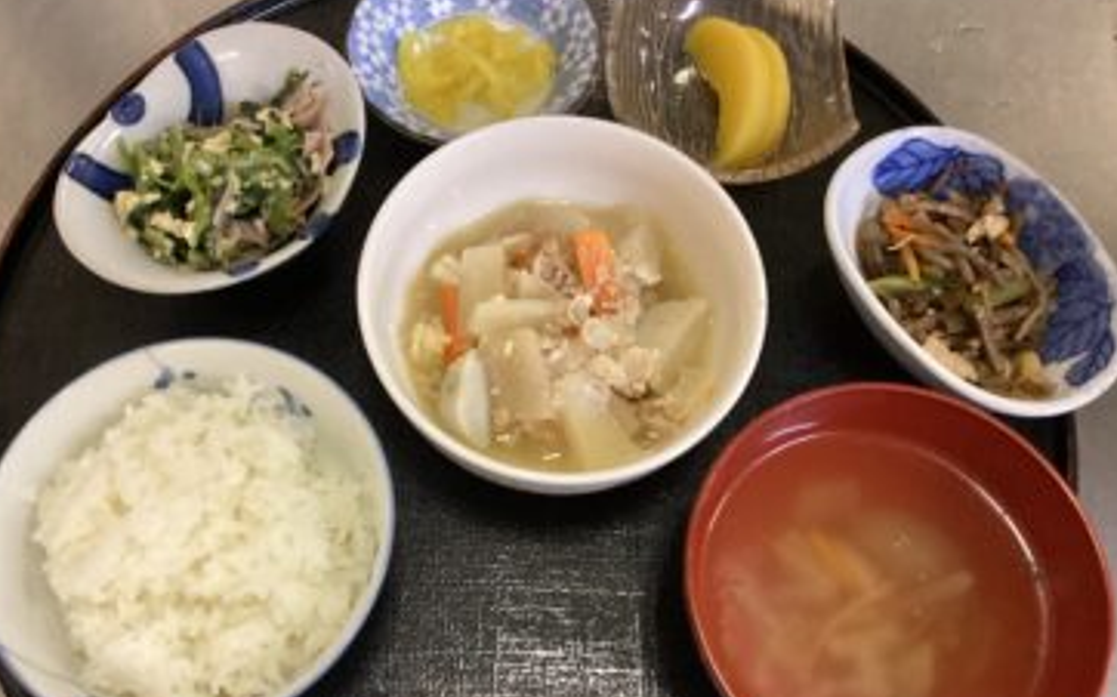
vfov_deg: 37.2
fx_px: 1035
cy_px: 387
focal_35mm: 34
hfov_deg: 56.7
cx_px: 551
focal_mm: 3.3
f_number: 2.4
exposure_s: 1/60
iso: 400
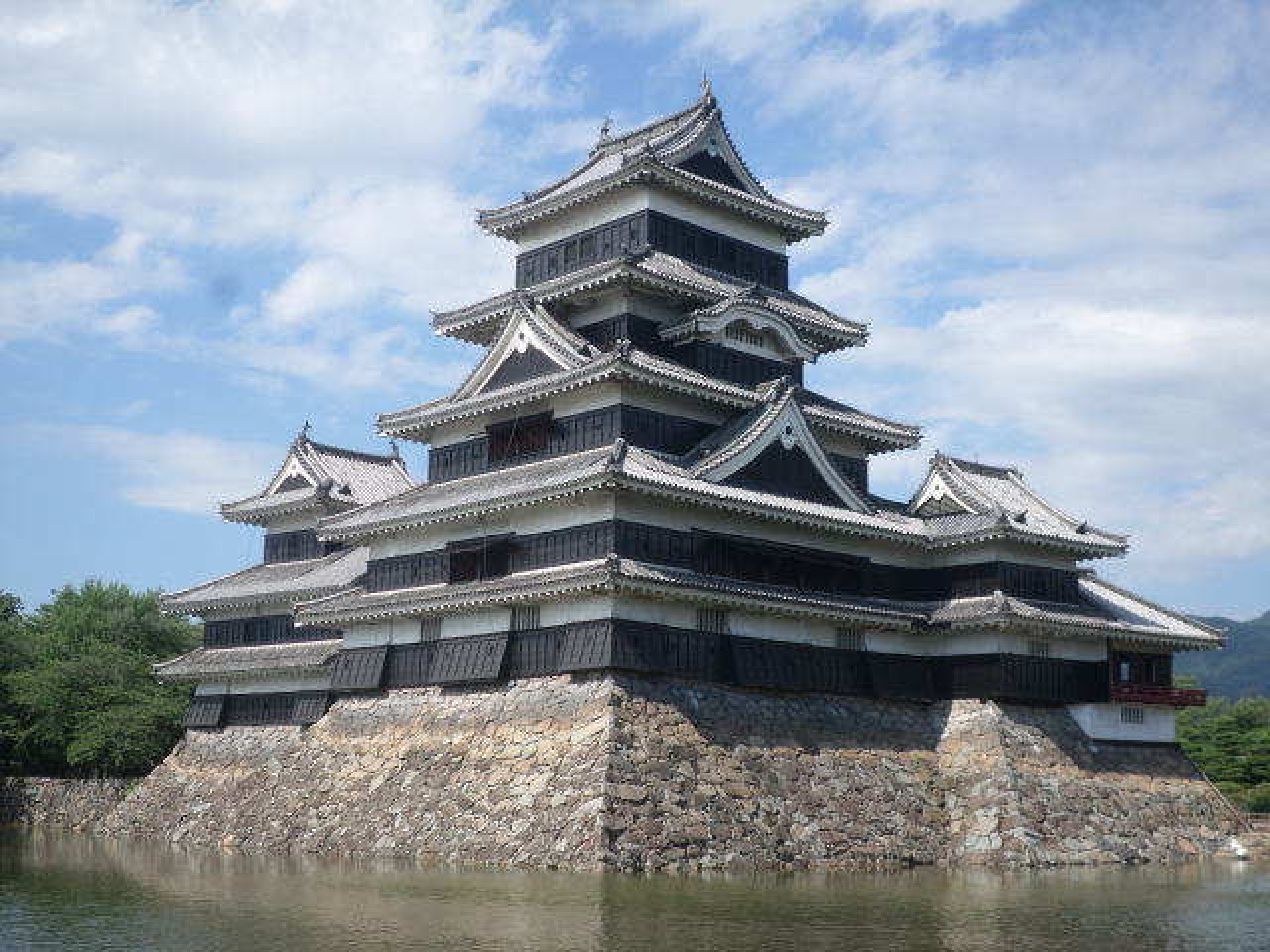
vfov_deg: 33.6
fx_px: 1578
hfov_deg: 43.9
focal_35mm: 43
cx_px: 635
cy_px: 476
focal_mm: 7.8
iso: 80
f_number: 3.2
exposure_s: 1/750
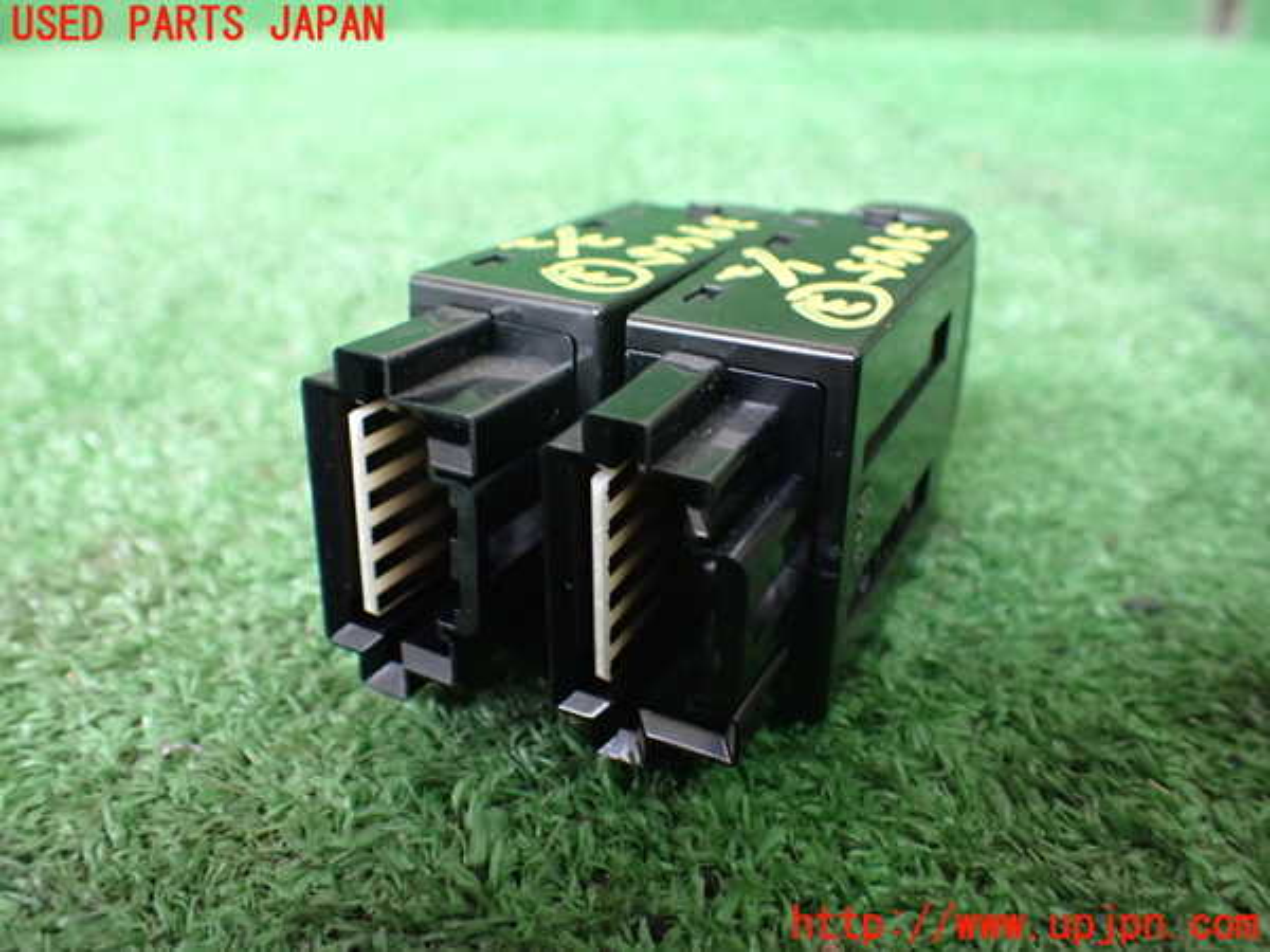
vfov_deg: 46.8
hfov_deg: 60.0
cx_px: 635
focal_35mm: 30
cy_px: 476
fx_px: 1101
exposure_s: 1/60
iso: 800
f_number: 2.3
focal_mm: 5.4
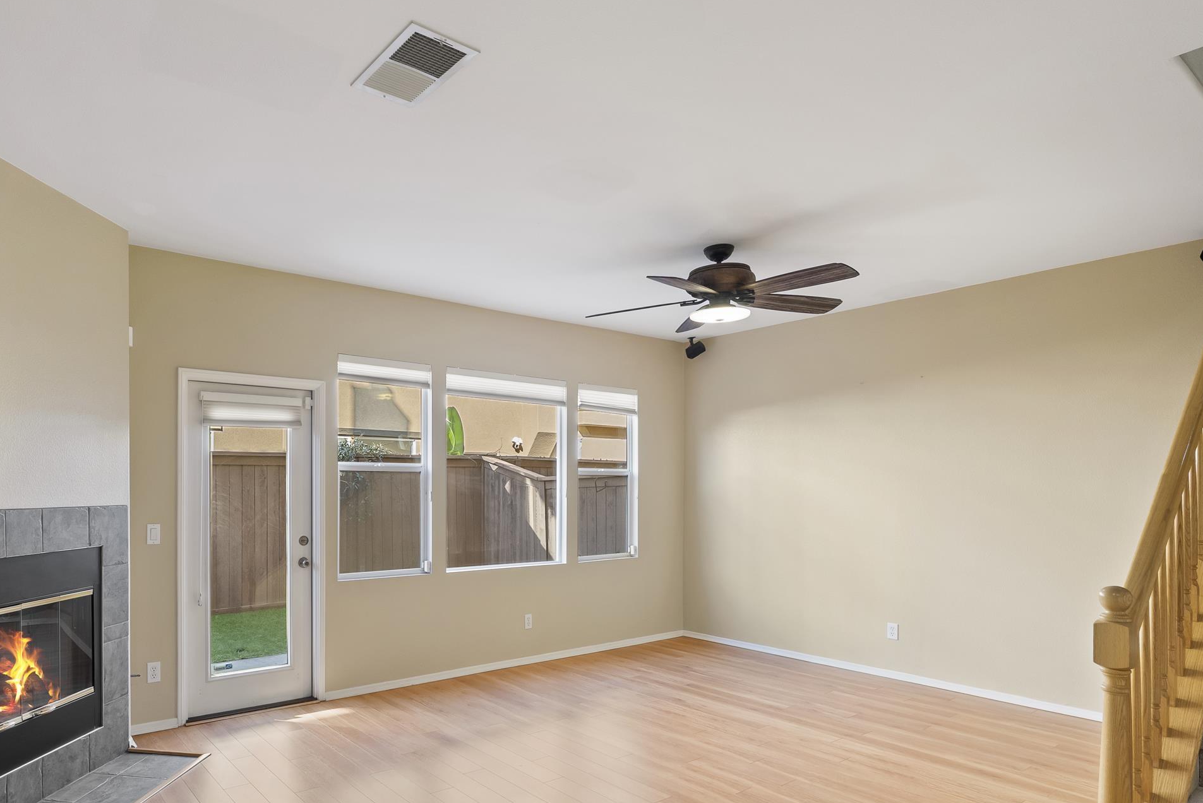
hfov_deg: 79.7
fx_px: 702
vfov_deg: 58.9
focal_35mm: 21
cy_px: 497
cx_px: 452
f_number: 8
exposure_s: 1/5
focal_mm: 16
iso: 500
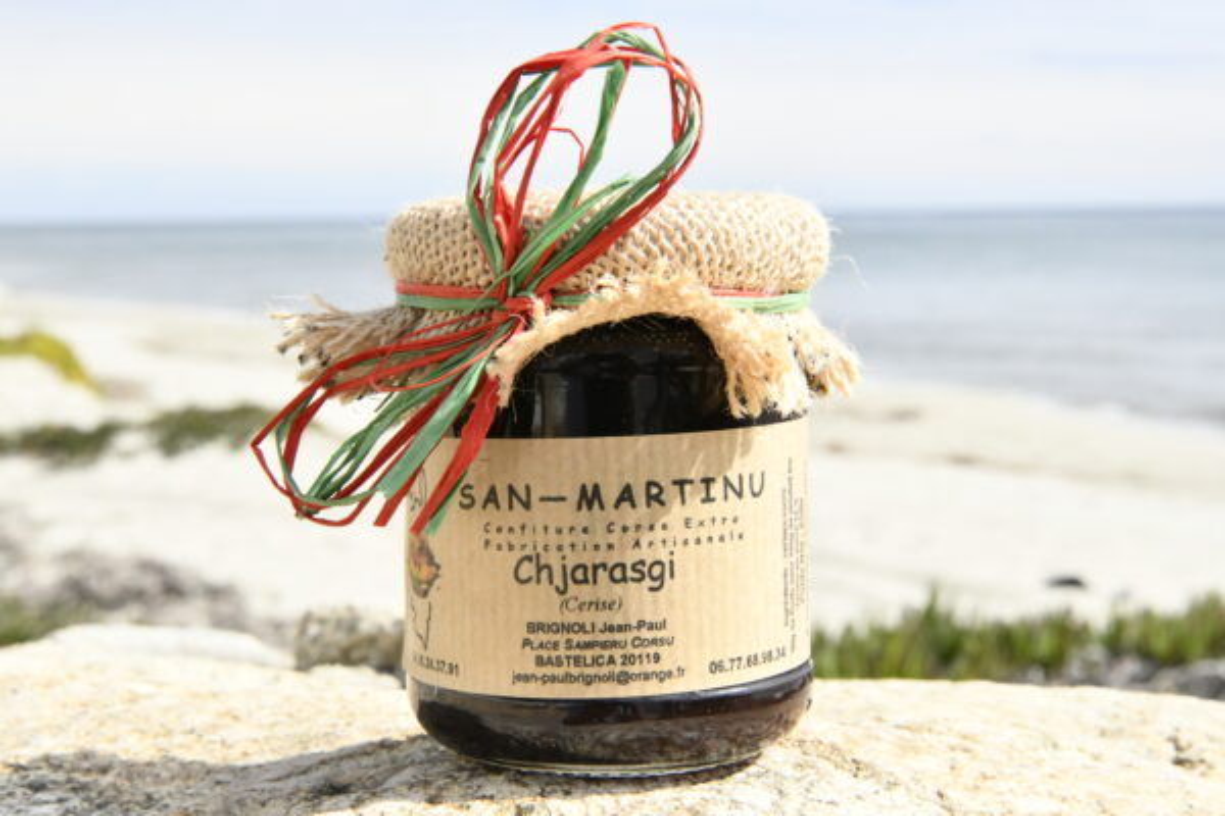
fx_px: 1973
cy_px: 408
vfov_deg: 23.4
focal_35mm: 58
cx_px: 612
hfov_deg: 34.5
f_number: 22
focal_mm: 58
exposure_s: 1/4000
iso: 12800
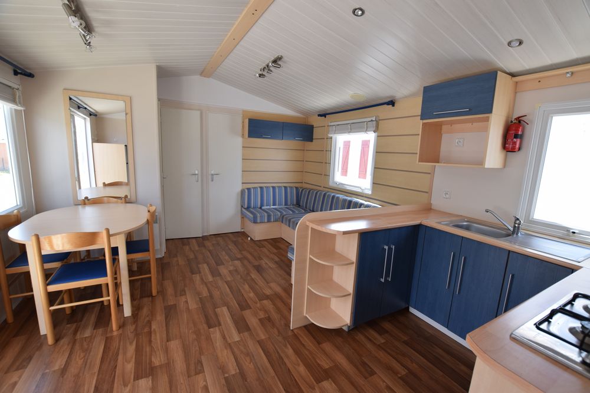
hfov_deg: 100.4
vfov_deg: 77.3
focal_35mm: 15
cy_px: 196
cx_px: 295
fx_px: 246
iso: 400
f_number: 6.3
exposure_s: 1/160
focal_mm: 10
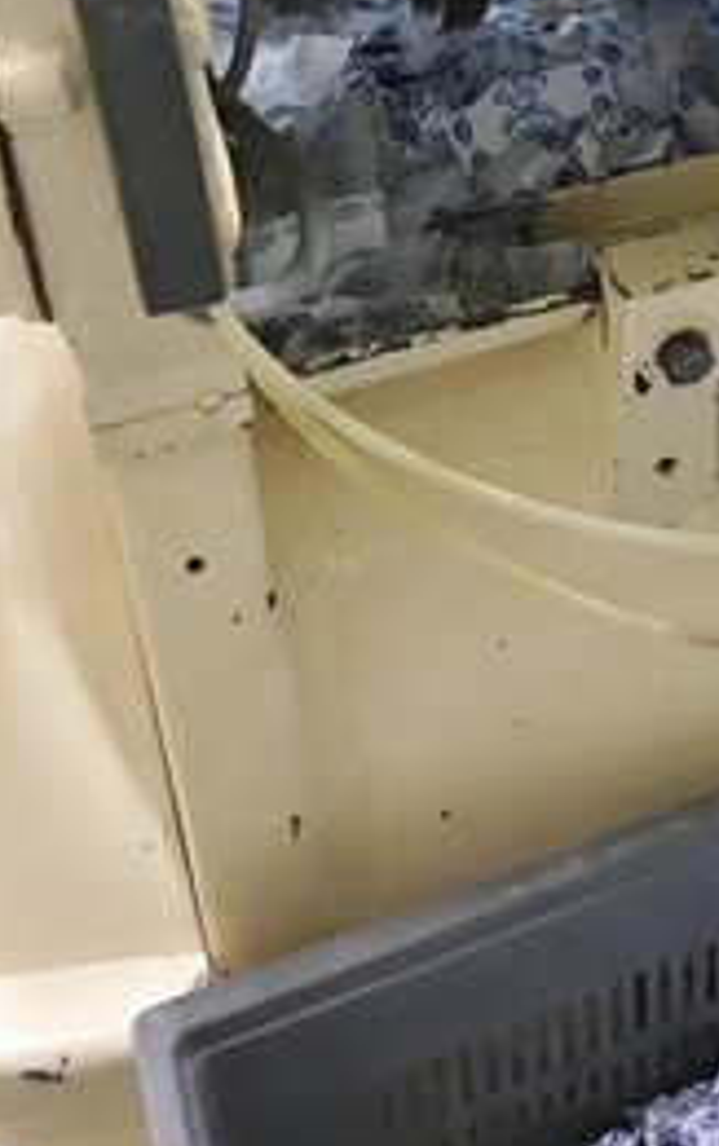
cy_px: 99
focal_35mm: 62
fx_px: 1940
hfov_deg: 19.8
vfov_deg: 31.3
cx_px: 851
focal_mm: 4.15
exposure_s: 1/4
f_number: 2.2
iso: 100
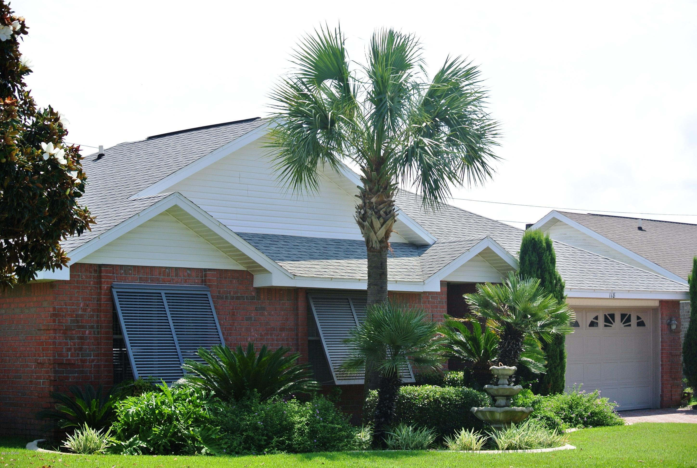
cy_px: 234
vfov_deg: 16.9
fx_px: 1571
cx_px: 348
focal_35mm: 81
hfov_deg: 25.0
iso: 100
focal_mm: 30
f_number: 4.5
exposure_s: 1/640
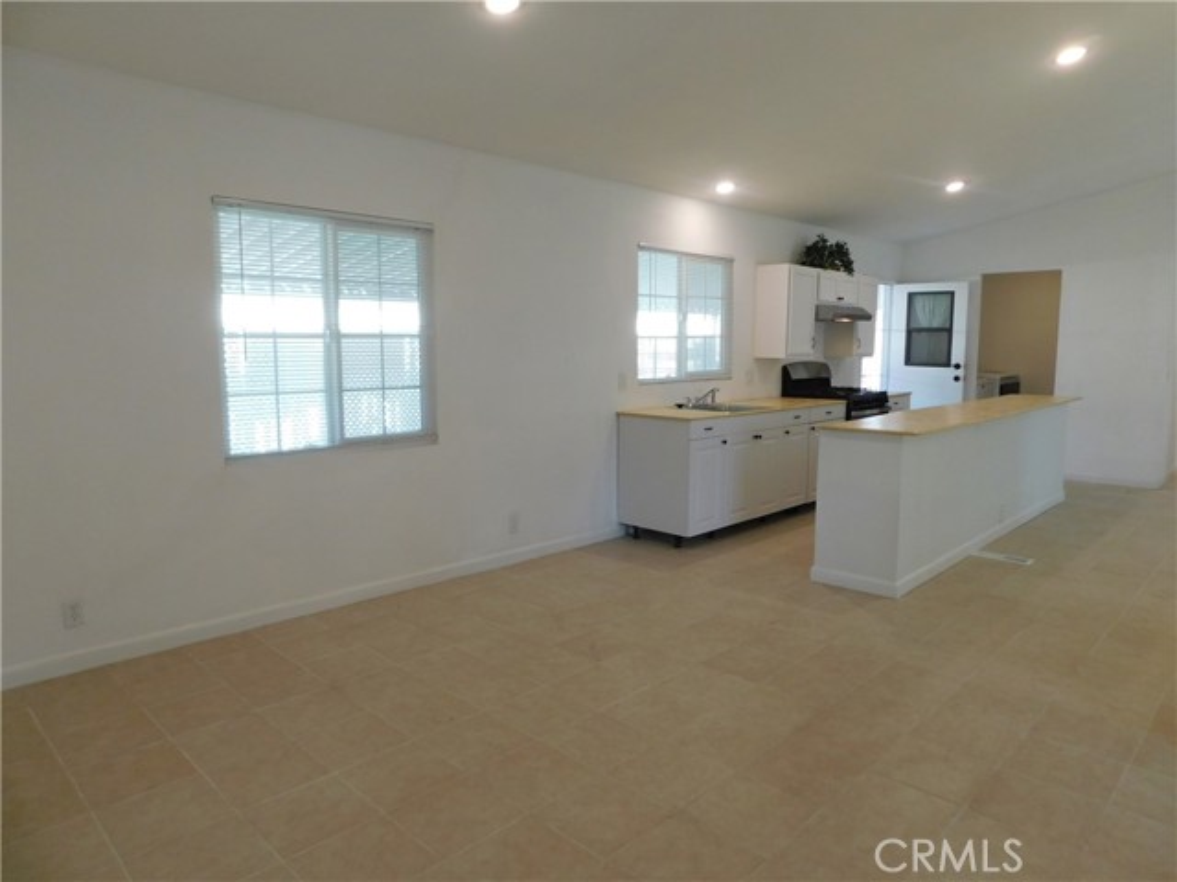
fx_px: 782
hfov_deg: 73.9
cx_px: 588
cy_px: 441
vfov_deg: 58.9
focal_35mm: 23
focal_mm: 4
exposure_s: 1/30
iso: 125
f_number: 3
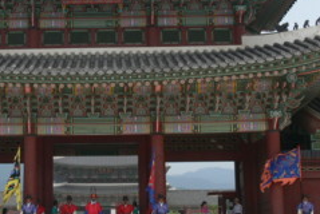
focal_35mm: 73
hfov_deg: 27.1
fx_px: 650
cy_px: 92
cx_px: 64
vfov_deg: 18.7
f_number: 5.6
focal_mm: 7.4
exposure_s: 1/320
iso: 80
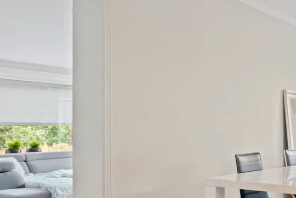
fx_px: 395
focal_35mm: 48
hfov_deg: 37.8
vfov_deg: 27.9
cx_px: 277
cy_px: 133
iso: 250
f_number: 11
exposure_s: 1.3
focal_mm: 16
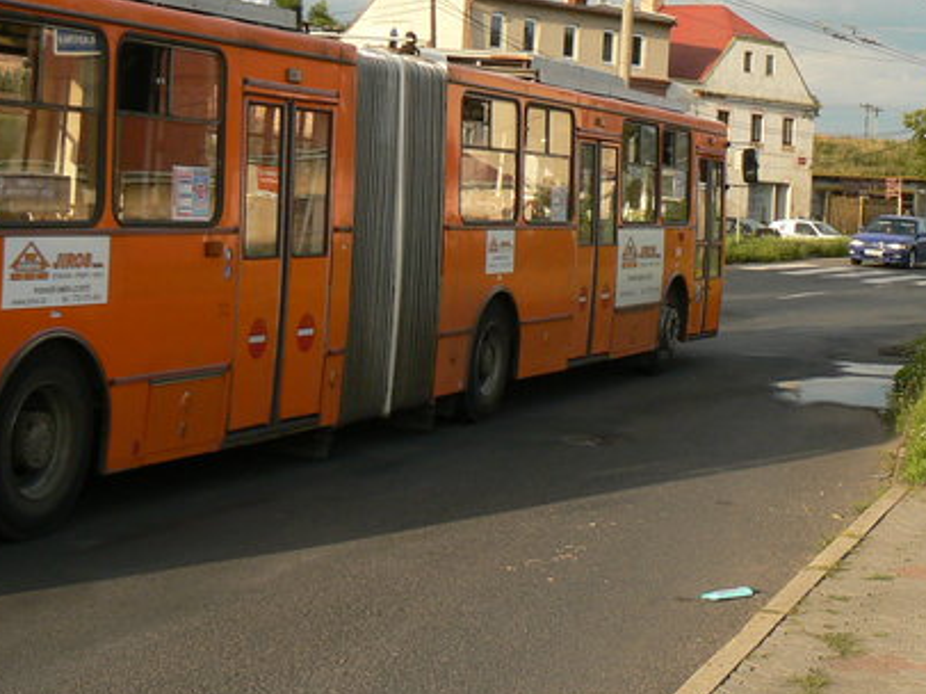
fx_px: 1898
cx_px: 623
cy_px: 185
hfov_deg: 27.2
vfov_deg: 20.6
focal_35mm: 71
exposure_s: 1/640
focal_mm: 6
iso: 100
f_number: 3.6
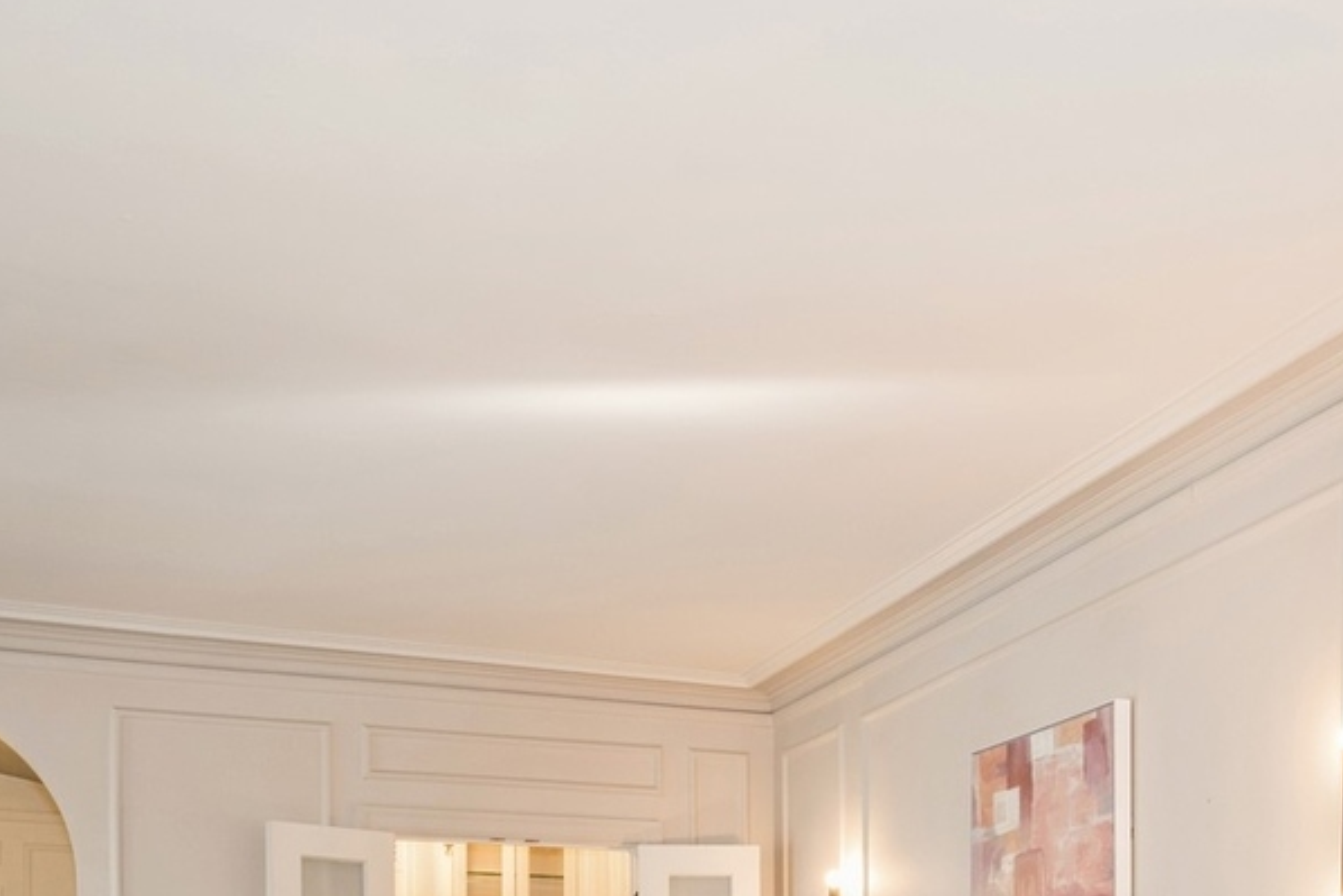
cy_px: 1105
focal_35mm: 46
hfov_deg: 42.6
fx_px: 1716
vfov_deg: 25.8
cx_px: 796
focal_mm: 17
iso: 400
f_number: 8
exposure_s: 1/10
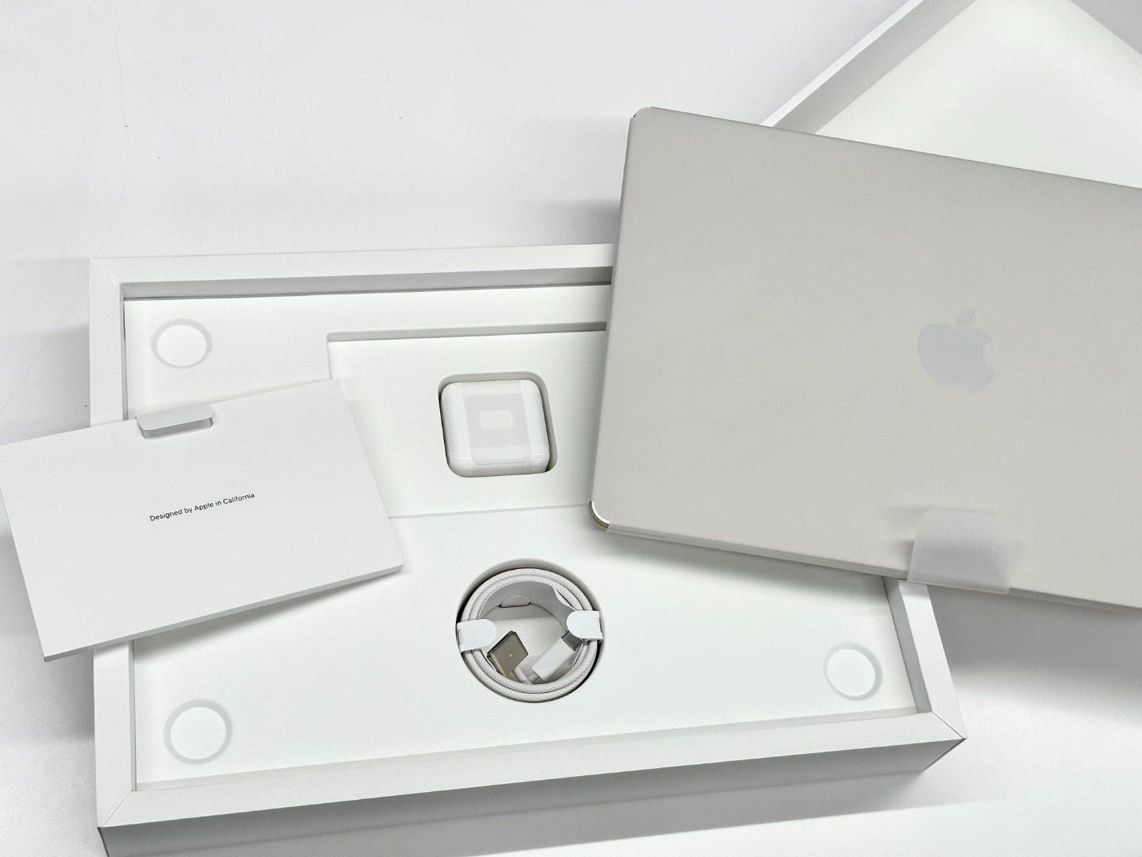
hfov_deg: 39.7
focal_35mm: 48
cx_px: 571
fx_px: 1584
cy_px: 428
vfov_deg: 30.3
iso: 50
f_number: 1.78
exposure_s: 1/121
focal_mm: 6.86
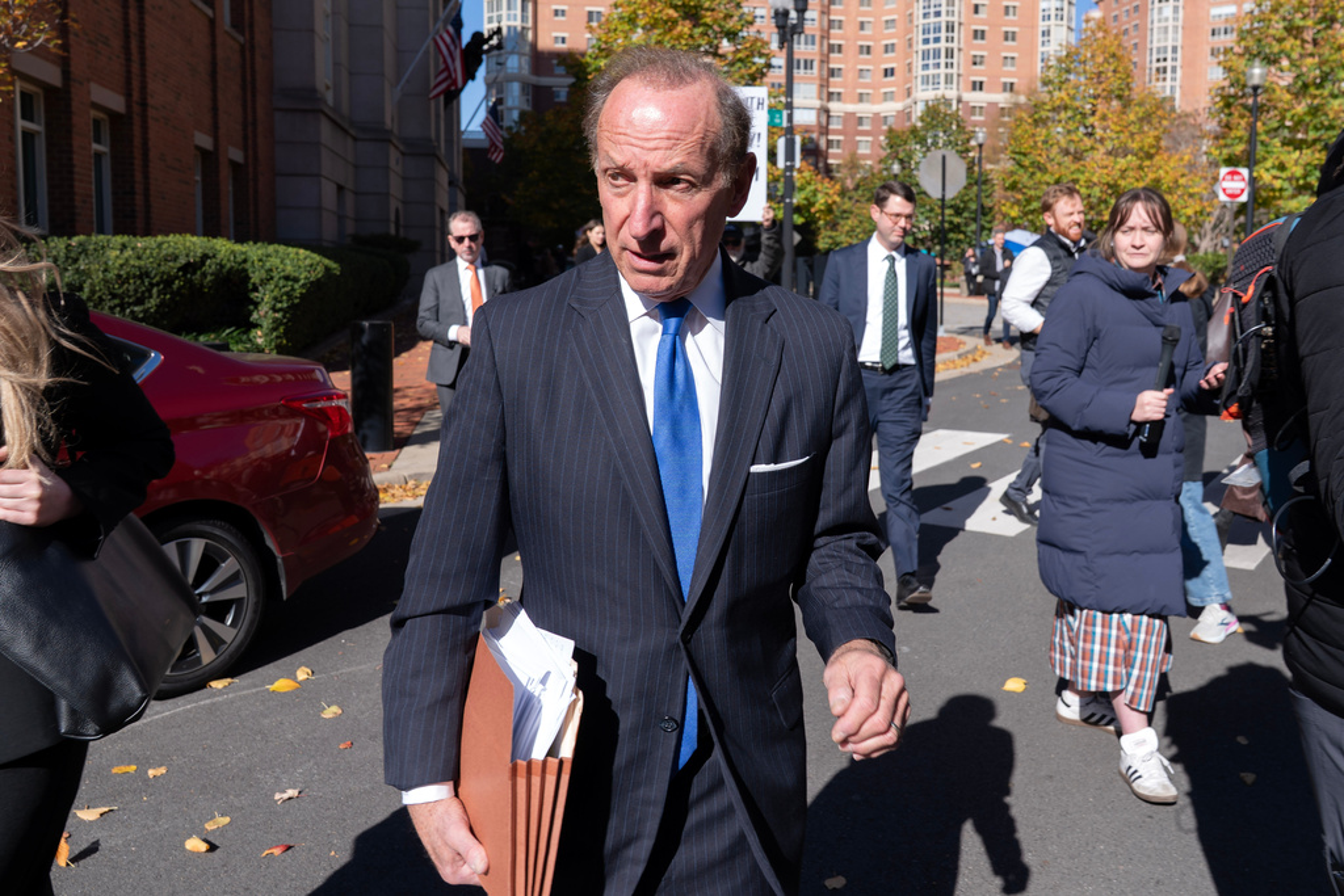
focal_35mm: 25
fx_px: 933
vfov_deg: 51.3
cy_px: 448
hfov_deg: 71.5
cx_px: 672
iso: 100
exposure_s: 1/250
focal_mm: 25
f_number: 6.3
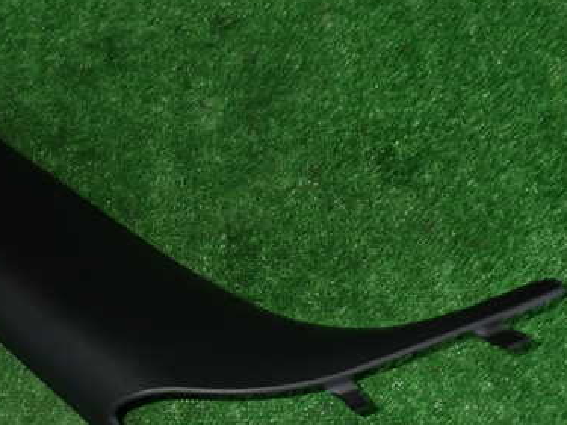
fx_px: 786
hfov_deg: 39.2
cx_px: 194
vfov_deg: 30.2
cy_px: 247
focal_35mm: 48
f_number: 6.3
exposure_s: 1/30
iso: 320
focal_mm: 5.4
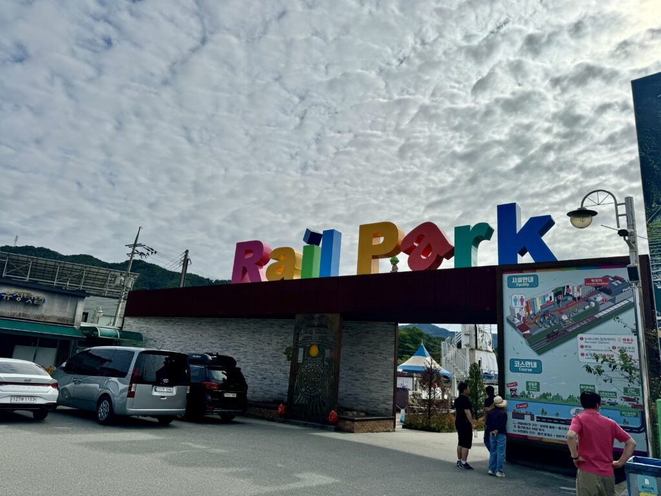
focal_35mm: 24
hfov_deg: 71.6
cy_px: 248
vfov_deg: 56.8
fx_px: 458
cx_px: 330
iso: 64
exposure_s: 1/20000
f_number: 1.78
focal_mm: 6.86
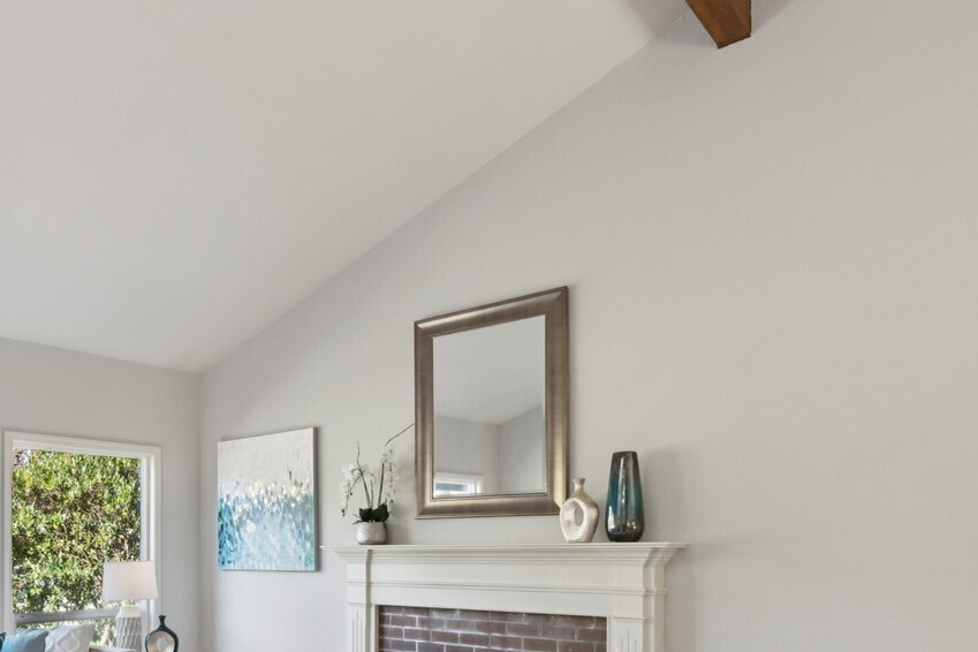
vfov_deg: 41.5
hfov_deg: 58.8
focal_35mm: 30
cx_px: 248
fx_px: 815
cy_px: 535
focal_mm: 10
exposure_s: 1/8
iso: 250
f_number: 9
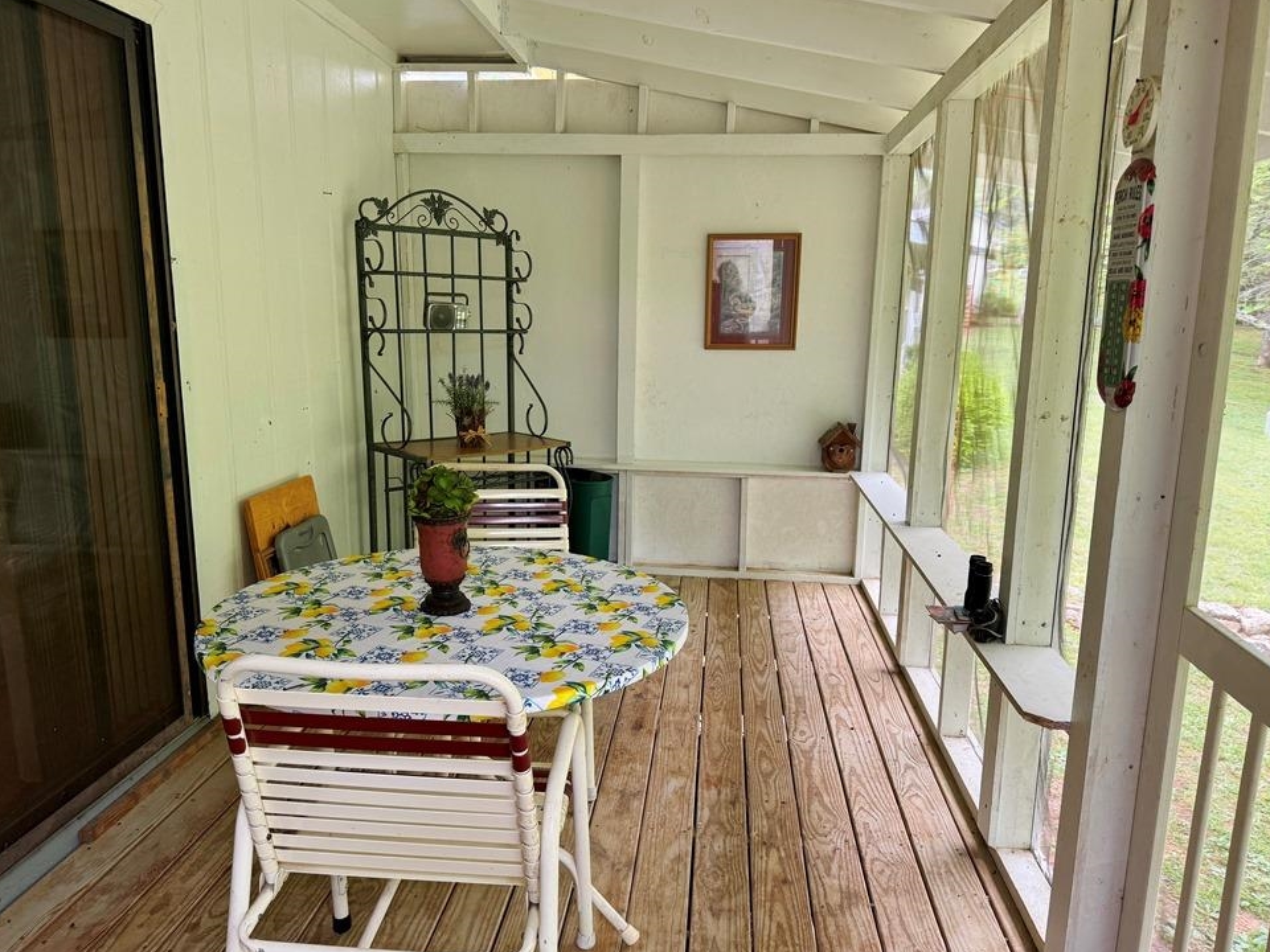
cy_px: 480
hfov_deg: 69.4
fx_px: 917
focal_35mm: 25
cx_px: 631
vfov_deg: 54.9
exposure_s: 1/121
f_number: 1.78
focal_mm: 6.76
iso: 100
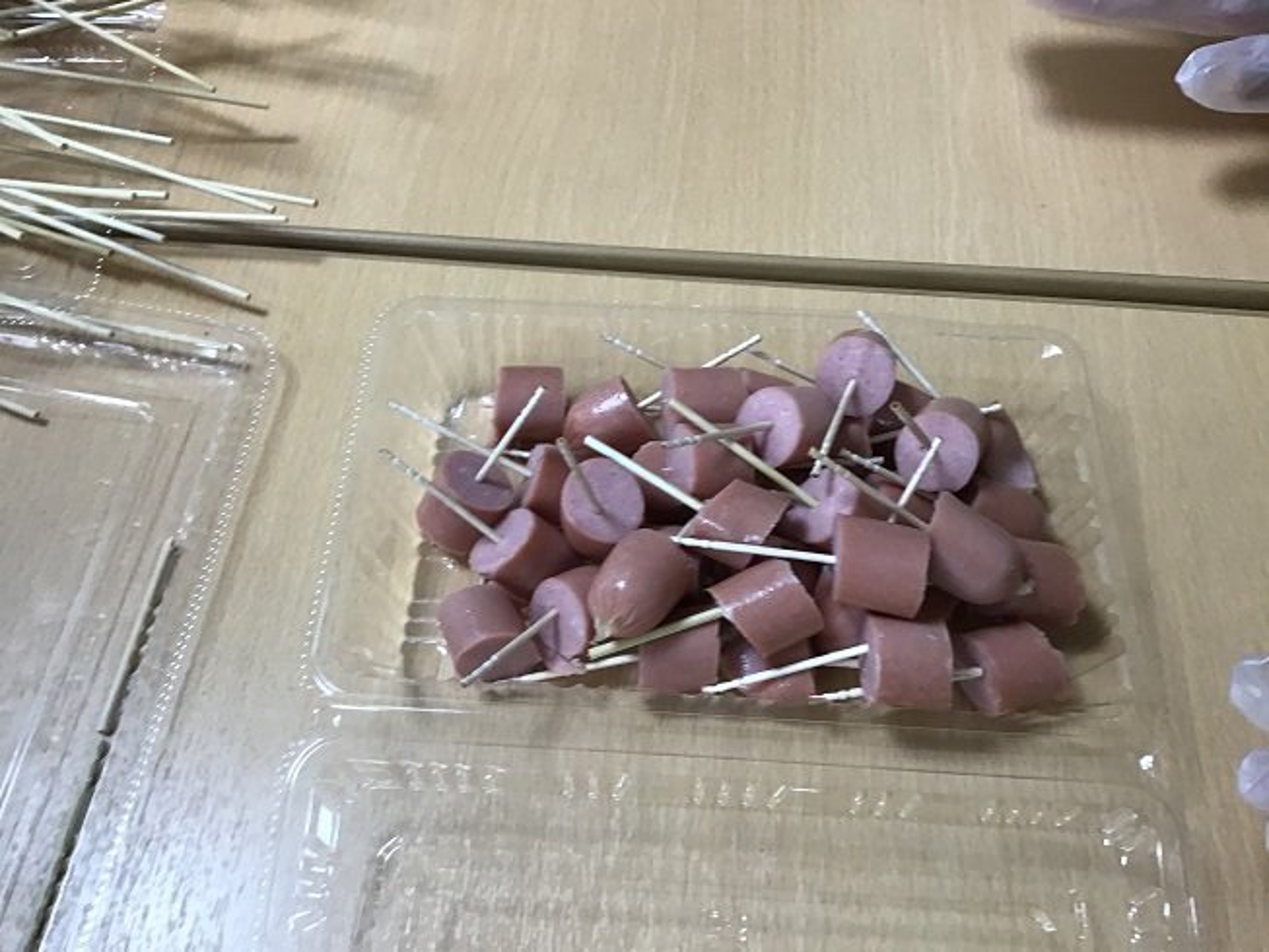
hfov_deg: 58.3
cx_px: 634
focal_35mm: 31
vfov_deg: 45.5
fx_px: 1137
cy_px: 476
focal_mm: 3.3
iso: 40
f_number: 2.4
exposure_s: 1/30
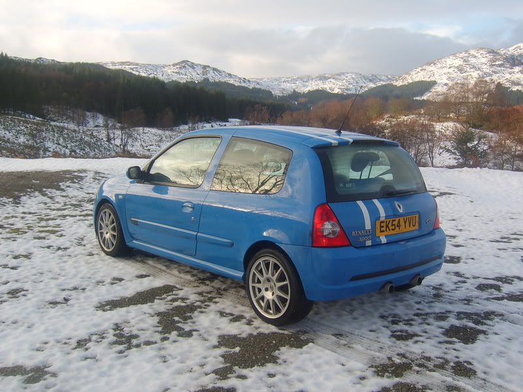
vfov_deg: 45.4
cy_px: 196
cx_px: 262
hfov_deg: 58.4
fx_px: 468
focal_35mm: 31
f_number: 4
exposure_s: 1/192
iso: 50
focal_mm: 8.13
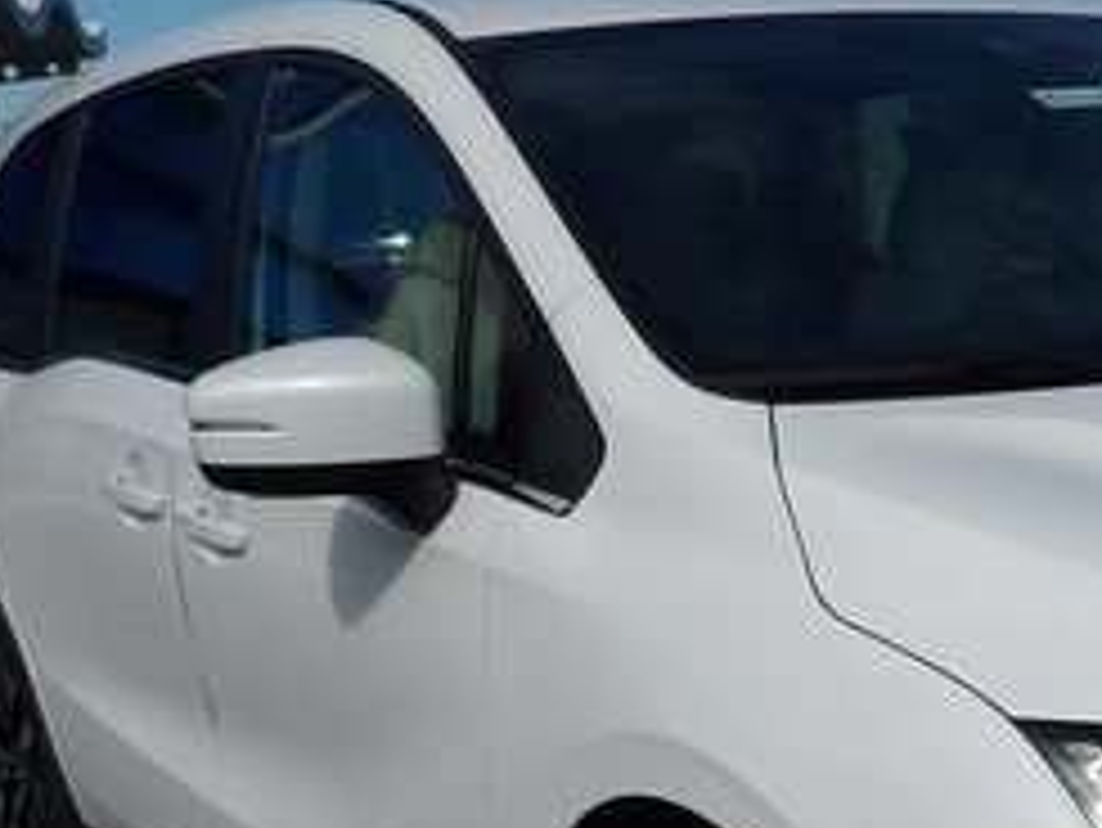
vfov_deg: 19.6
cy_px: 819
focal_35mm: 73
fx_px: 2325
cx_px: 1124
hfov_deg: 25.3
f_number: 5.9
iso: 100
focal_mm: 5
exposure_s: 1/619
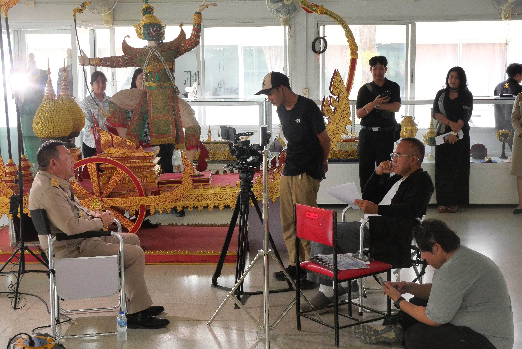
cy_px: 174
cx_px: 261
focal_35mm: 56
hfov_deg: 35.6
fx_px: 812
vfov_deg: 24.2
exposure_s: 1/250
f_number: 7.1
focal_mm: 27
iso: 3200
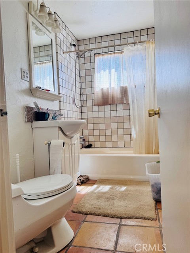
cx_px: 95
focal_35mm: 24
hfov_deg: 56.8
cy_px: 126
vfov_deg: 71.6
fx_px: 176
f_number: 1.78
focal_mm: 6.76
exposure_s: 1/170
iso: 80
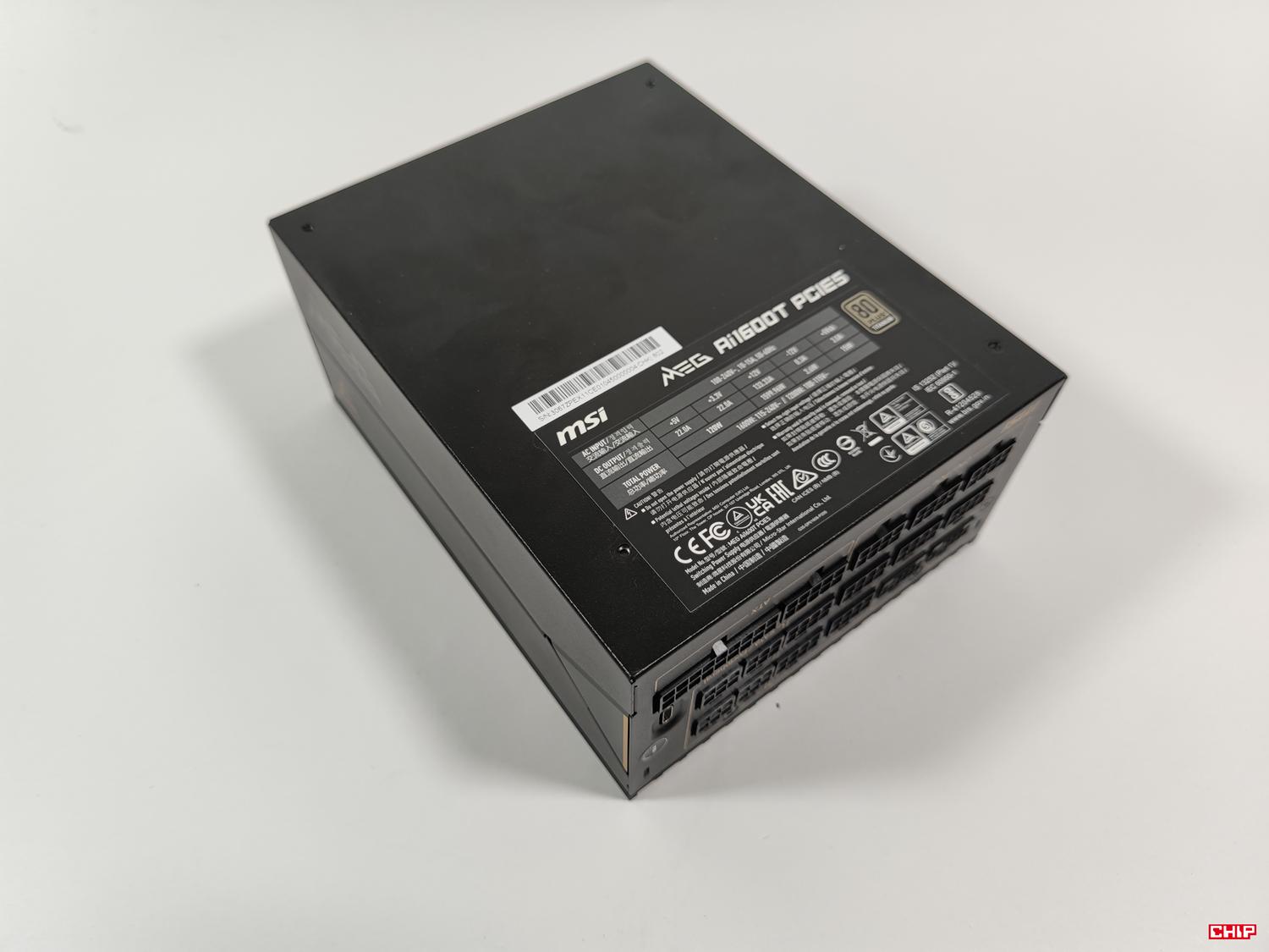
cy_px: 476
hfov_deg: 69.4
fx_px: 916
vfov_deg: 54.9
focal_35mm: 25
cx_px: 634
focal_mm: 6.78
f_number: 1.85
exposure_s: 1/100
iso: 78
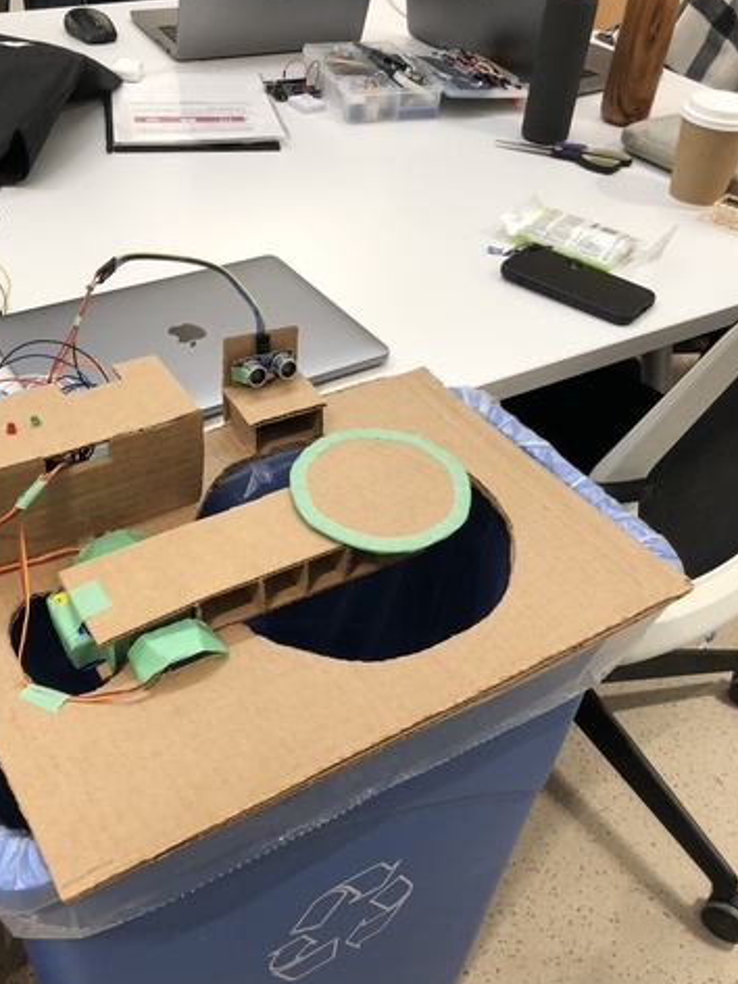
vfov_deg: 53.9
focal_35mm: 34
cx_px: 327
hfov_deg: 41.7
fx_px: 966
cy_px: 537
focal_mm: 4
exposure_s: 1/30
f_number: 1.8
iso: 40
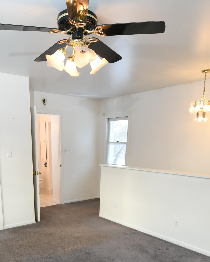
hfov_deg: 48.4
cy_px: 185
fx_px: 233
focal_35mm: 30
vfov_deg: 56.8
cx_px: 93
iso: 100
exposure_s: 1/20
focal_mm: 10
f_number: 4
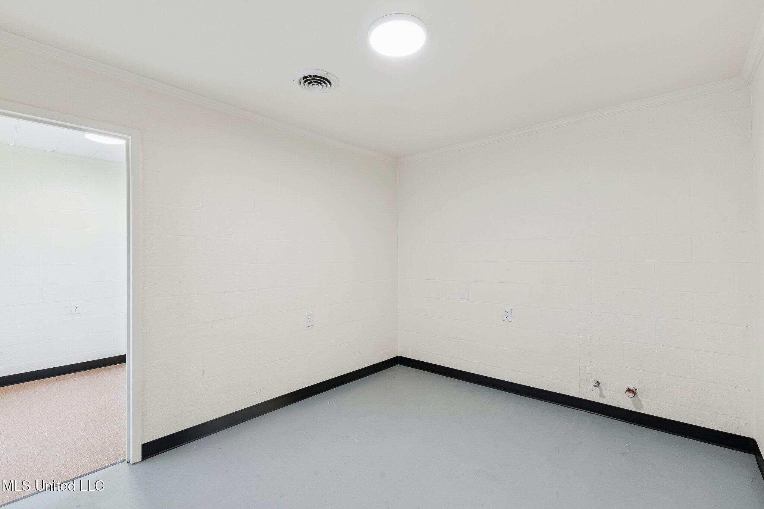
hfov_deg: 95.0
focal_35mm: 16
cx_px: 382
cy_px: 254
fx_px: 350
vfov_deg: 72.0
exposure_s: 1/6
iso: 400
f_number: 11
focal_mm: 16.5
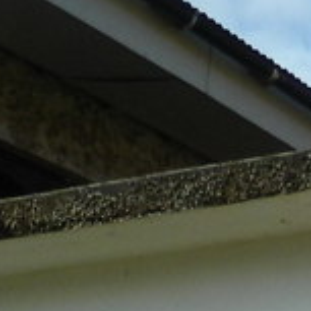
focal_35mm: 148
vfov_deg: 10.5
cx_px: 423
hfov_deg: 11.4
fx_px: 1504
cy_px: 697
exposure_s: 1/160
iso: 80
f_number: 8.7
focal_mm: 4.5
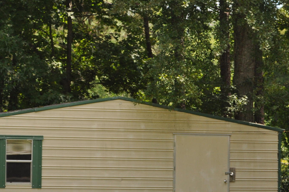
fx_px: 1379
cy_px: 124
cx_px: 96
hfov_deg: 11.9
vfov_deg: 8.0
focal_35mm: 172
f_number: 5.6
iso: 640
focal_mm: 52
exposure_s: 1/1000
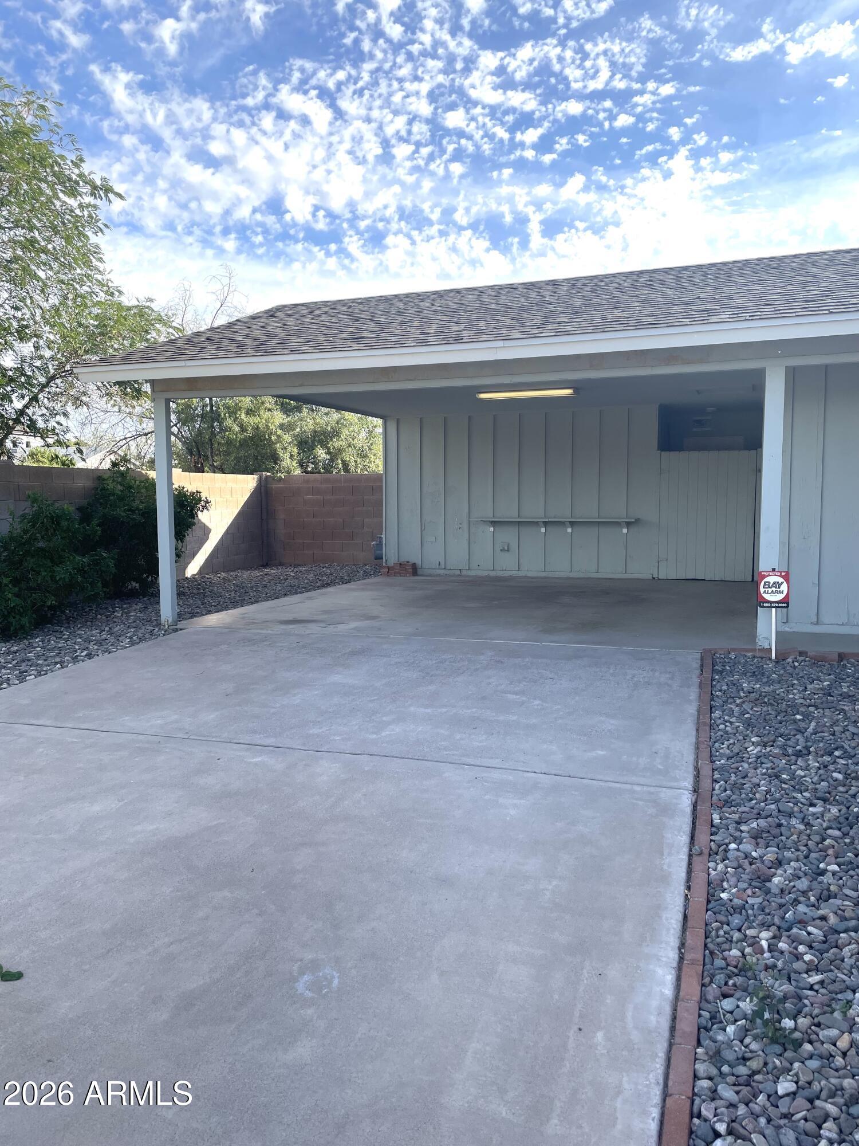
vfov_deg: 67.3
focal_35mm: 26
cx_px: 430
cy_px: 573
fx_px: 860
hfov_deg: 53.1
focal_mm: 4.2
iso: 32
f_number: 1.6
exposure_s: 1/1742
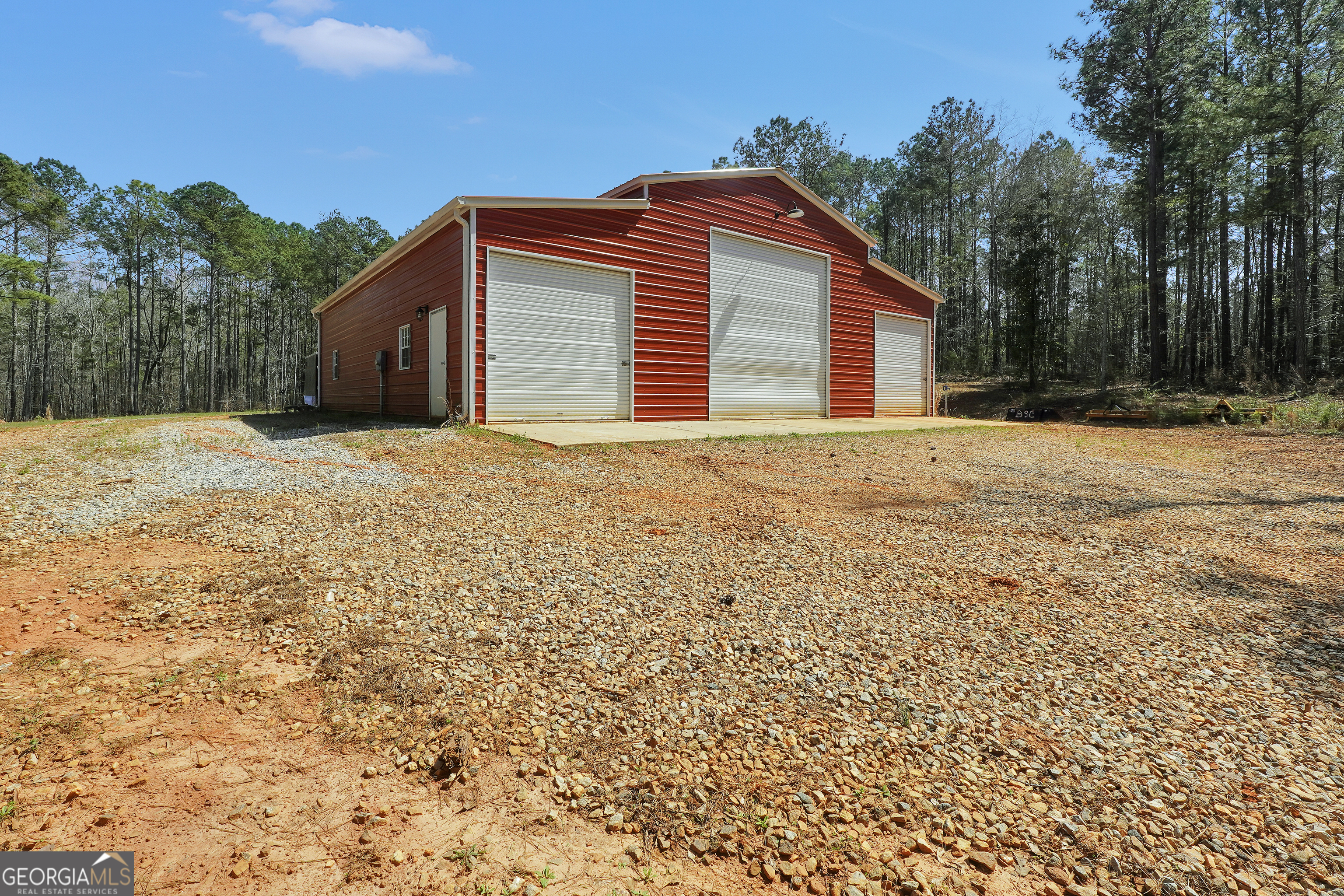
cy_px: 448
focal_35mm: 15
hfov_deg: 100.4
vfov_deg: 77.3
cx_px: 672
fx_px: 560
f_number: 10
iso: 100
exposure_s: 1/200
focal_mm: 10
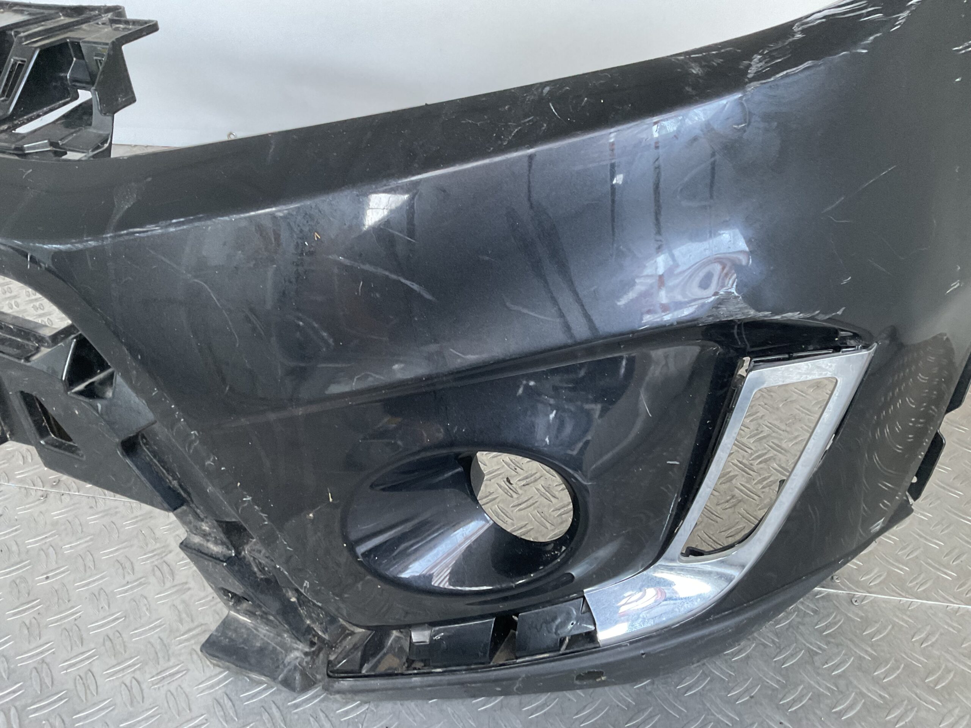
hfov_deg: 61.7
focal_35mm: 29
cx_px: 486
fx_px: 813
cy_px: 364
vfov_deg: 48.2
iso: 250
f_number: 1.8
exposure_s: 1/60
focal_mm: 3
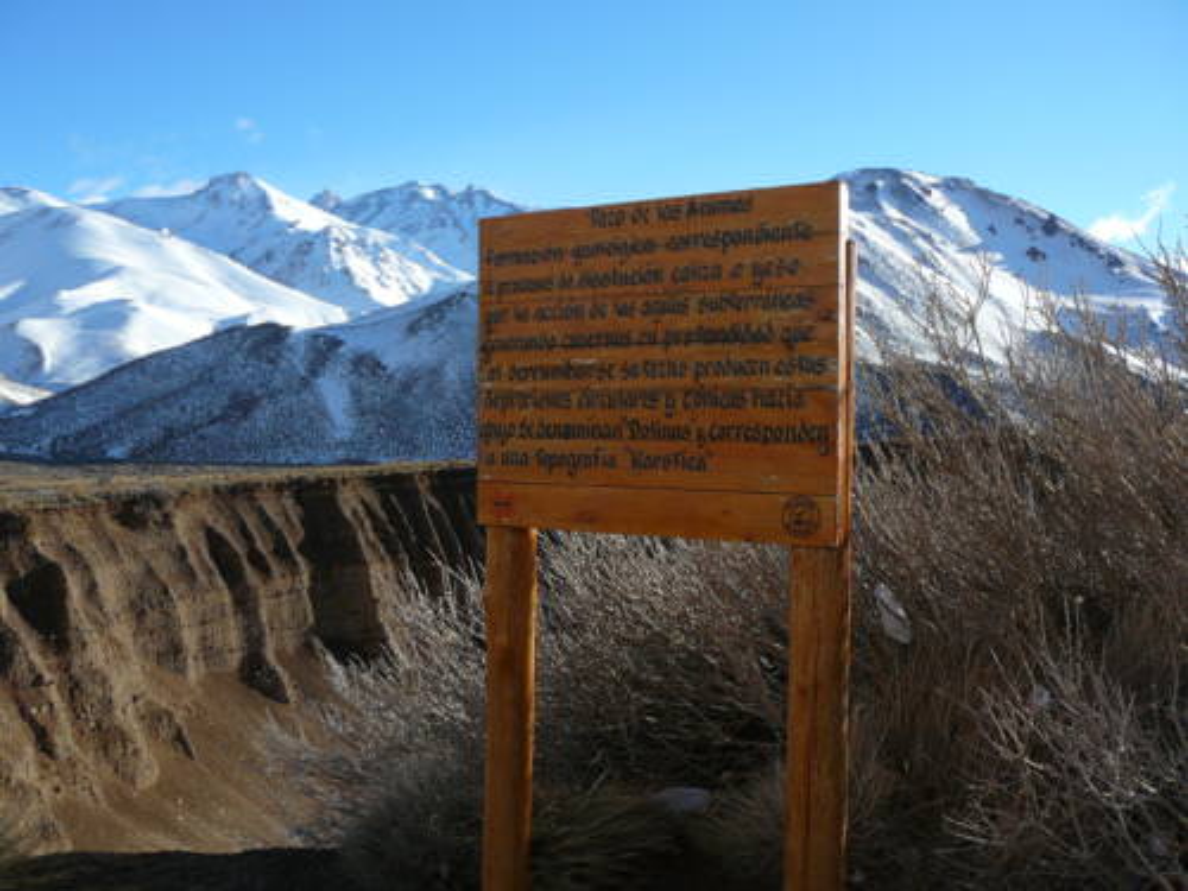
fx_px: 1201
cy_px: 446
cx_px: 594
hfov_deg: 52.6
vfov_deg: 40.7
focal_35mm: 35
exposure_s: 1/400
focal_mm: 5.2
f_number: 5
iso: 80
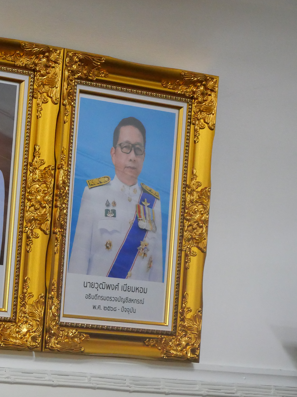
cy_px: 194
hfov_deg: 6.7
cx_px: -48
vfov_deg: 9.0
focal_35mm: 220
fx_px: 2516
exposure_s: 1/100
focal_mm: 60
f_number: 5.6
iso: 3200
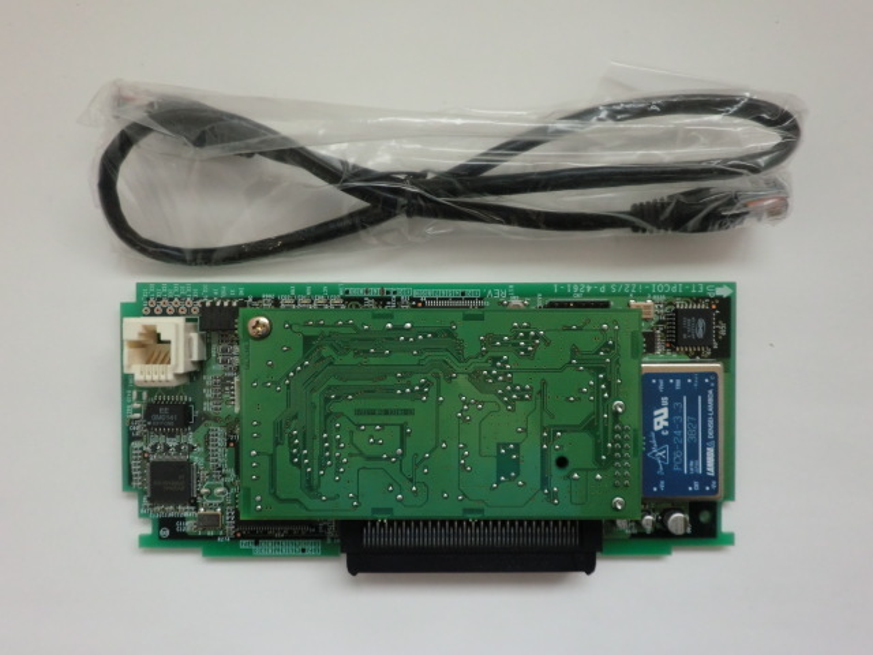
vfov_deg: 53.1
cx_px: 436
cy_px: 328
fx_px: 656
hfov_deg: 67.3
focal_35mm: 26
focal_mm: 4.7
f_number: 2.8
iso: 125
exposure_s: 1/60
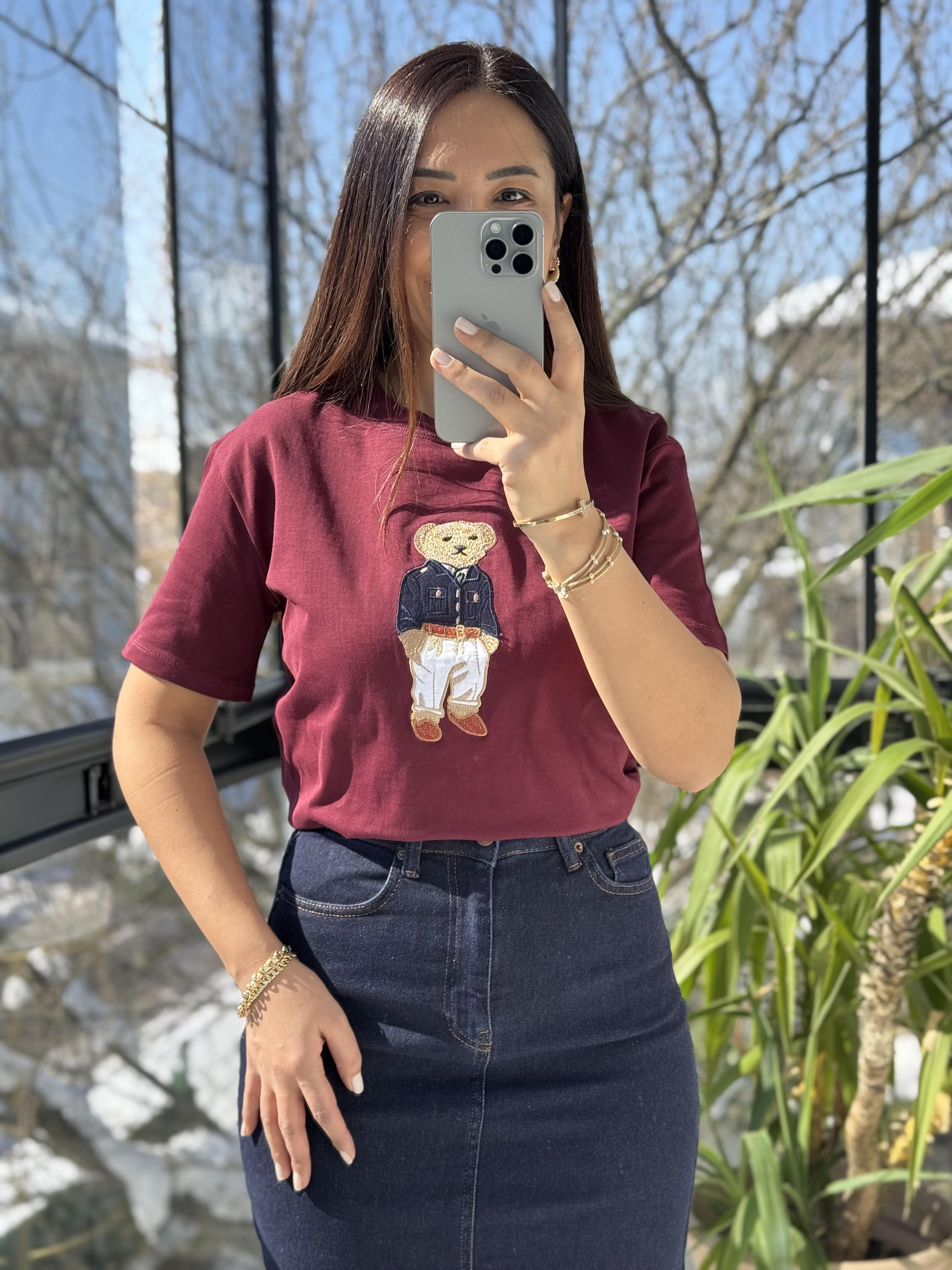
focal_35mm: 48
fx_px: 1760
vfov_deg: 39.7
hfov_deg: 30.3
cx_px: 476
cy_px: 635
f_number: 1.78
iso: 64
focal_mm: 6.76
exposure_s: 1/553
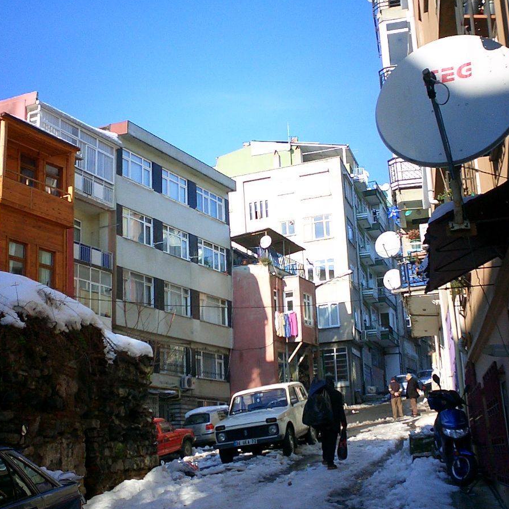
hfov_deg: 36.0
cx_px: 232
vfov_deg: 36.1
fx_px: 782
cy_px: 268
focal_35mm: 47
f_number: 3.5
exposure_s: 1/640
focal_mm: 5.6
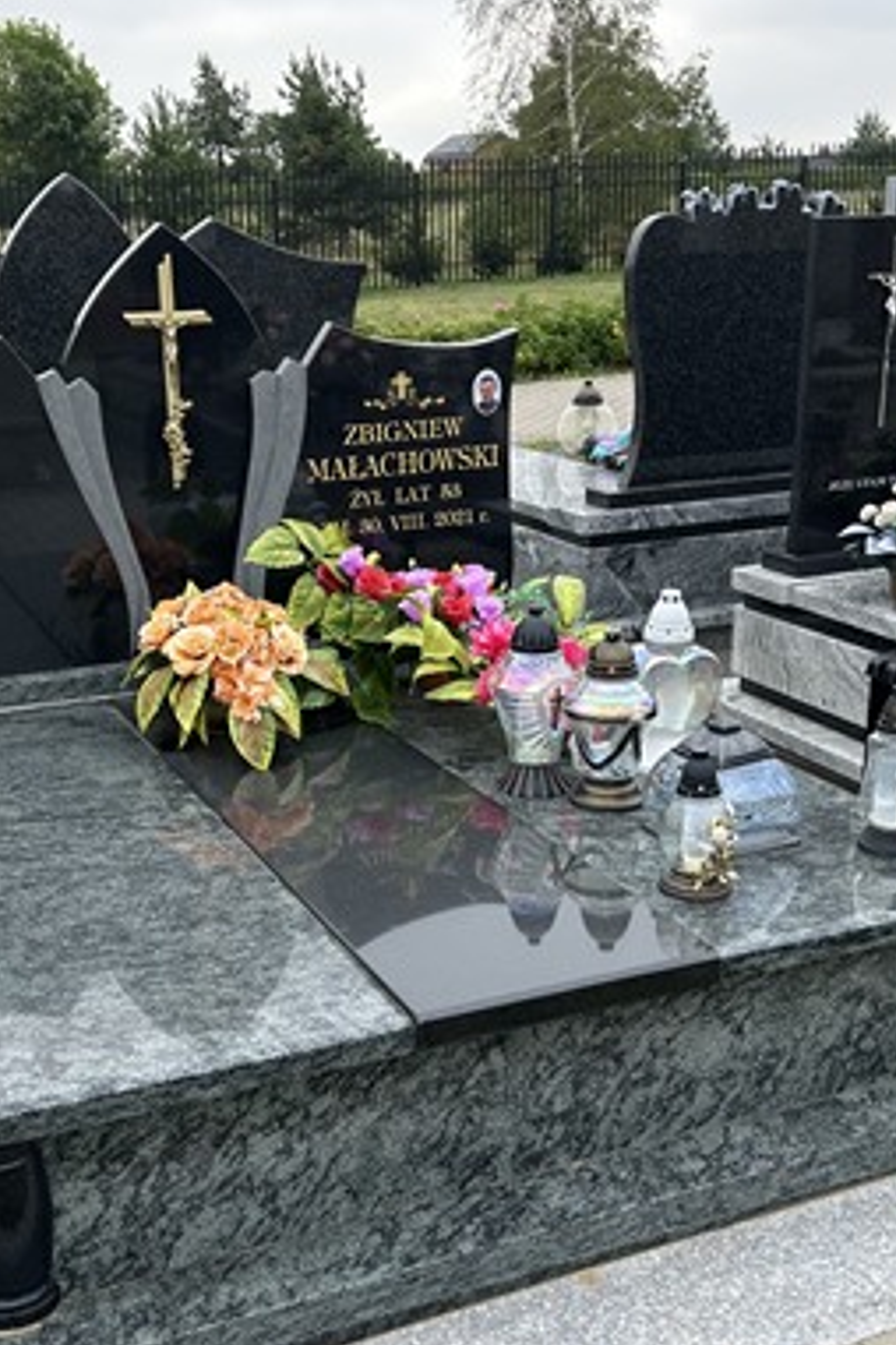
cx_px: 376
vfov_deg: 45.3
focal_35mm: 43
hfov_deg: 31.1
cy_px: 773
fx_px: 1605
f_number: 1.5
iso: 40
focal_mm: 5.7
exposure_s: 1/189
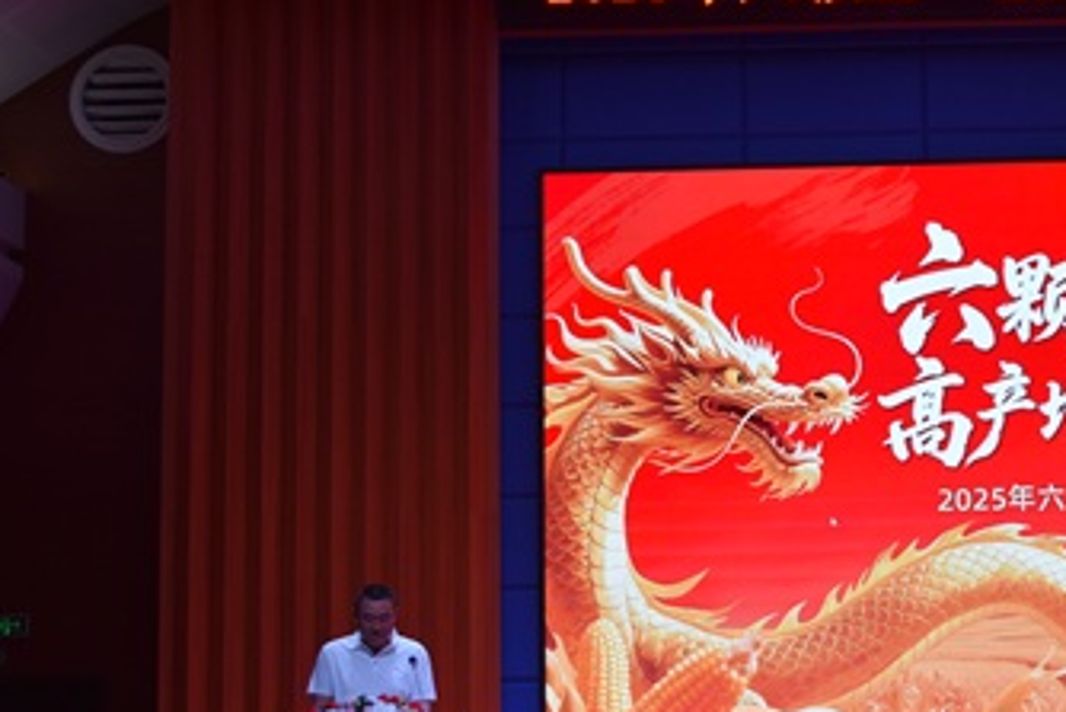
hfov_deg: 28.0
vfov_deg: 19.4
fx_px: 2074
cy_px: 479
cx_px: 916
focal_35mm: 70
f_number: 6.3
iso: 400
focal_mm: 26
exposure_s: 1/160
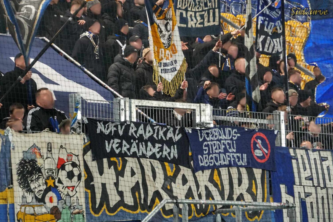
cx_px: 157
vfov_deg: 6.2
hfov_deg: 9.3
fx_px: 2040
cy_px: 106
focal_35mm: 221
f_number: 6.3
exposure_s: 1/250
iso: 4000
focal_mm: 137
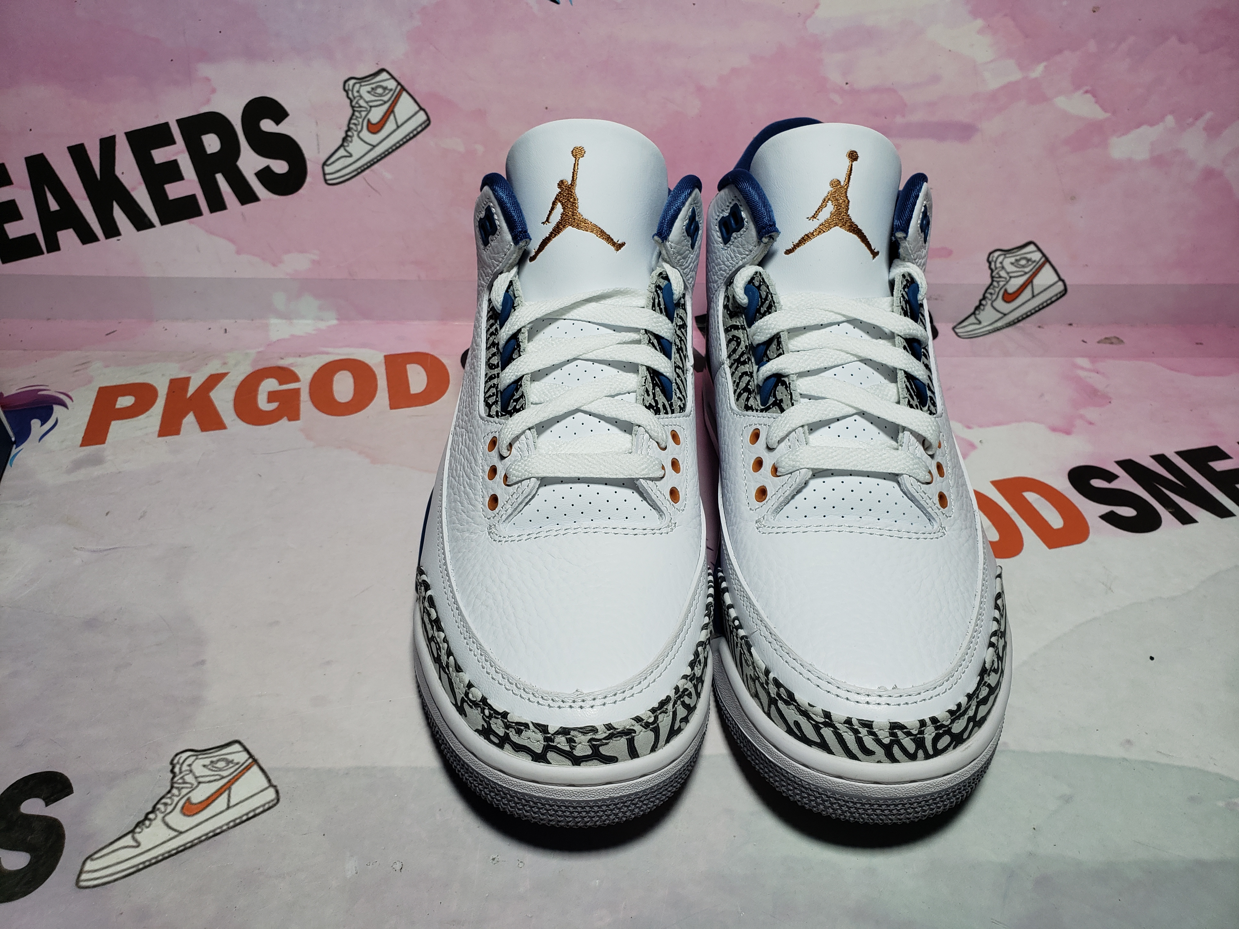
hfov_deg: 67.3
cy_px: 464
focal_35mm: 26
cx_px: 620
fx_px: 931
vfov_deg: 53.1
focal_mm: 4.3
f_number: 2.4
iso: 50
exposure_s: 1/306
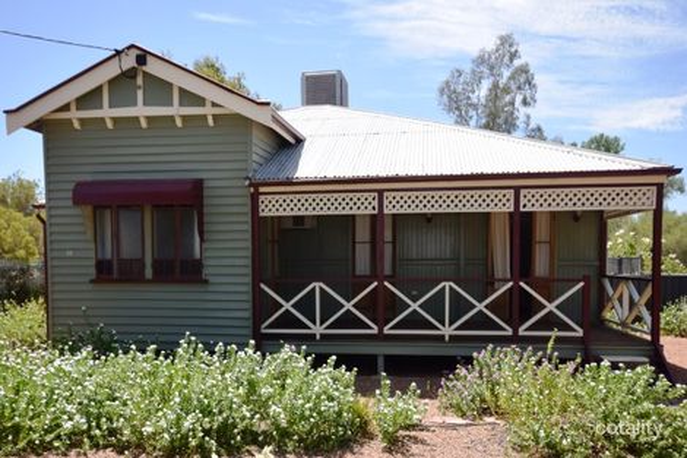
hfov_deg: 70.5
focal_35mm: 26
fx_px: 486
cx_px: 344
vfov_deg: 50.4
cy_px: 229
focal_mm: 17
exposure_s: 1/200
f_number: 8
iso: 100
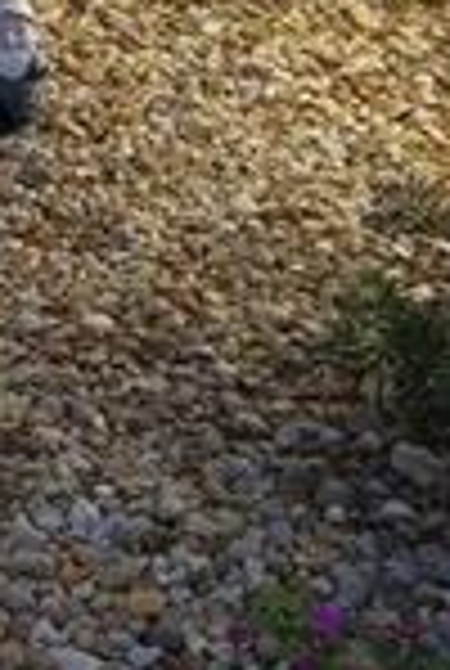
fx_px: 2594
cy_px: -184
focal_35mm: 139
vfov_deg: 14.2
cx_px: -436
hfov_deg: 9.3
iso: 50
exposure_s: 1/592
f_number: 1.7
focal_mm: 4.2
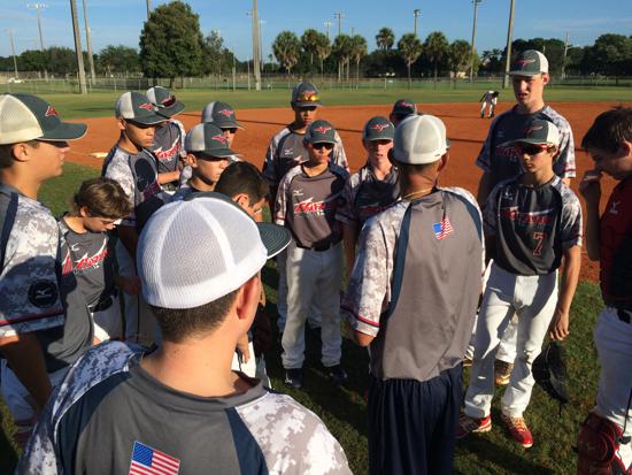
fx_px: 530
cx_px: 316
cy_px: 238
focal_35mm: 29
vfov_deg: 48.3
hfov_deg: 61.6
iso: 32
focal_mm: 4.15
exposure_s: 1/2564
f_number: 2.2
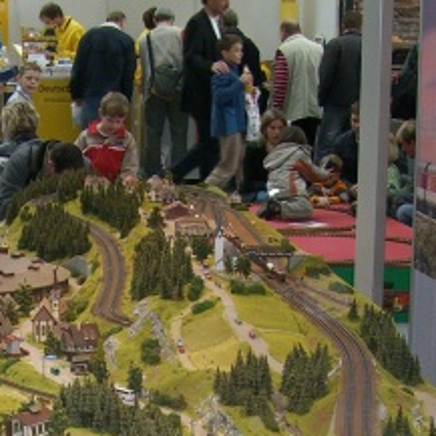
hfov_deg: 14.9
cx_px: 80
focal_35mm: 116
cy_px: 501
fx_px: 1653
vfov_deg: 14.6
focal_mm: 6.2
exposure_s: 1/60
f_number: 2.7
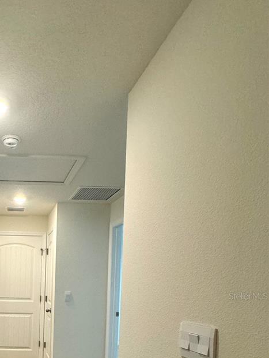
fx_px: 280
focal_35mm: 27
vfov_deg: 59.2
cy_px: 296
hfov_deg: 44.9
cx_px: 10
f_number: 2.2
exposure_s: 1/120
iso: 200
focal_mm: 2.22
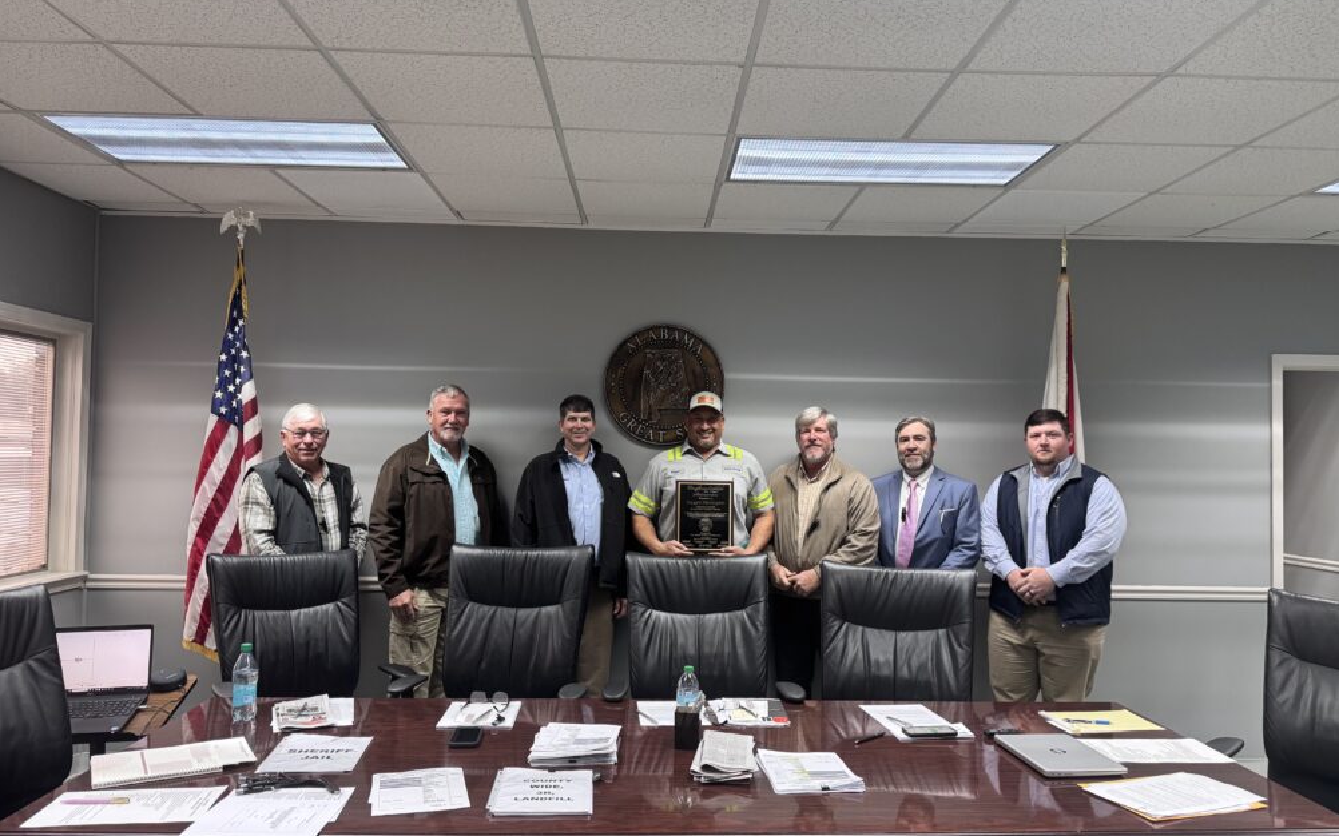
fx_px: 949
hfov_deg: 70.4
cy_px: 431
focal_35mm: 26
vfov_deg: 47.6
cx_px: 682
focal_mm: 6.76
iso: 200
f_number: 1.78
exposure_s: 1/60
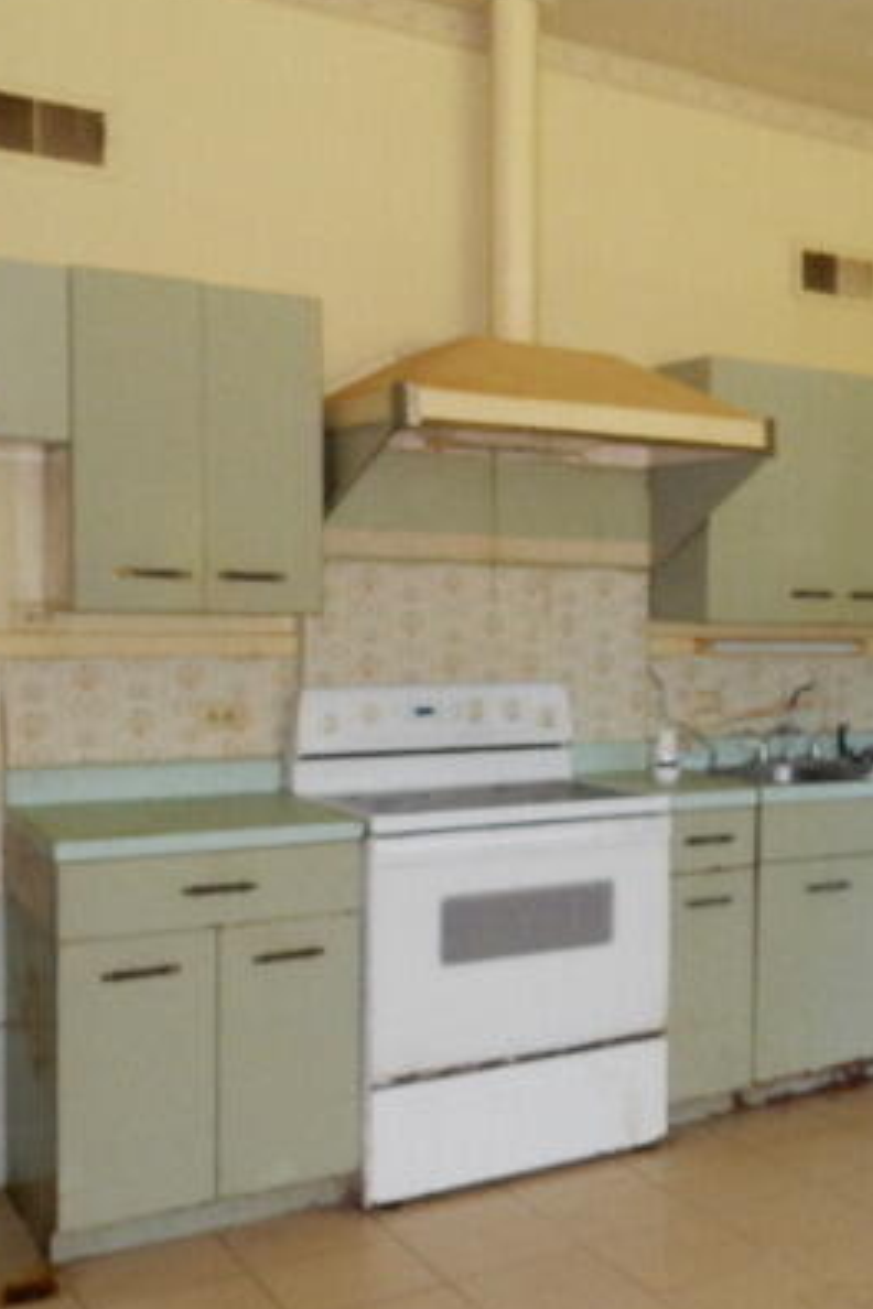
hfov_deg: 28.9
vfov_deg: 46.4
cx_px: 959
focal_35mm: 42
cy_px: 664
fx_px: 1528
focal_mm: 4.5
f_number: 3.7
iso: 360
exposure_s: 1/30
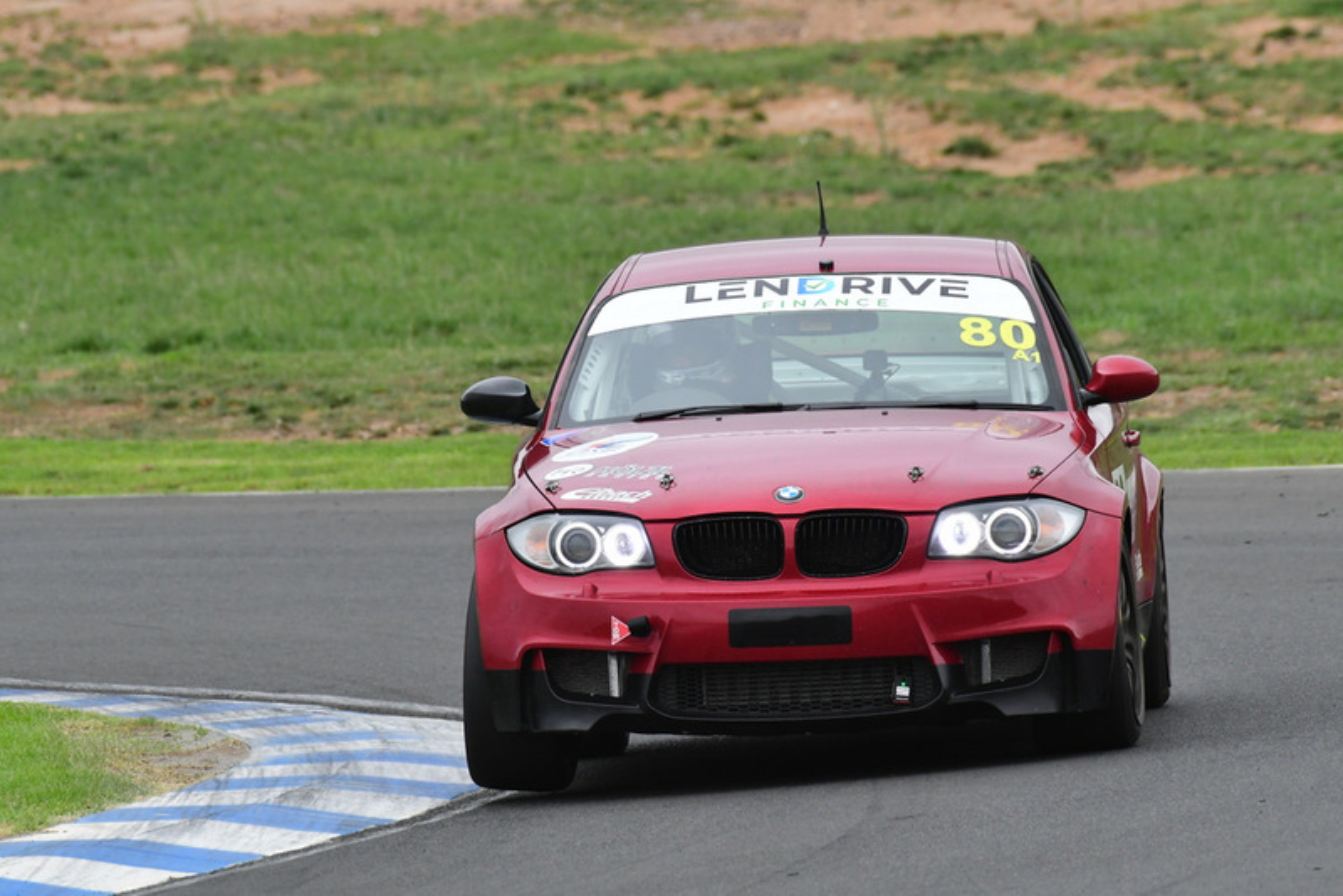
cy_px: 448
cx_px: 672
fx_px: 27988
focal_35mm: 750
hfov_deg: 2.7
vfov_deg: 1.8
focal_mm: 500
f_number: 10
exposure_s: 1/640
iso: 1600
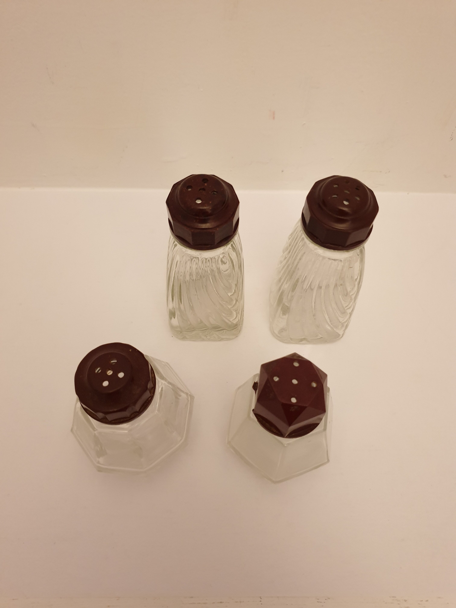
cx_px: 228
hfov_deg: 53.1
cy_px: 304
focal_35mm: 26
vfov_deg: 67.3
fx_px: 457
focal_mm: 4.3
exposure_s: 1/20
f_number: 1.5
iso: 250
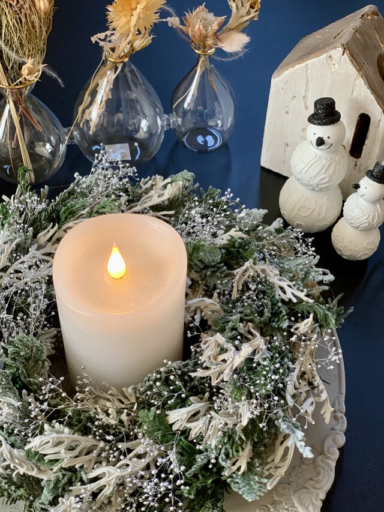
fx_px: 769
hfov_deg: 28.0
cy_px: 256
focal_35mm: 52
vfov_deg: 36.8
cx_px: 192
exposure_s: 1/49
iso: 160
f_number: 2.4
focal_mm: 6
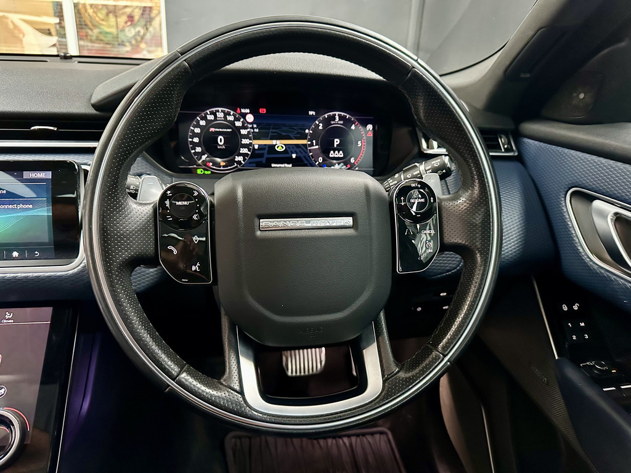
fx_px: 437
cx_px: 316
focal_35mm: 24
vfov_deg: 56.8
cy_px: 236
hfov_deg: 71.6
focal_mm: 6.86
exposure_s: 1/39
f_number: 1.78
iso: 1000
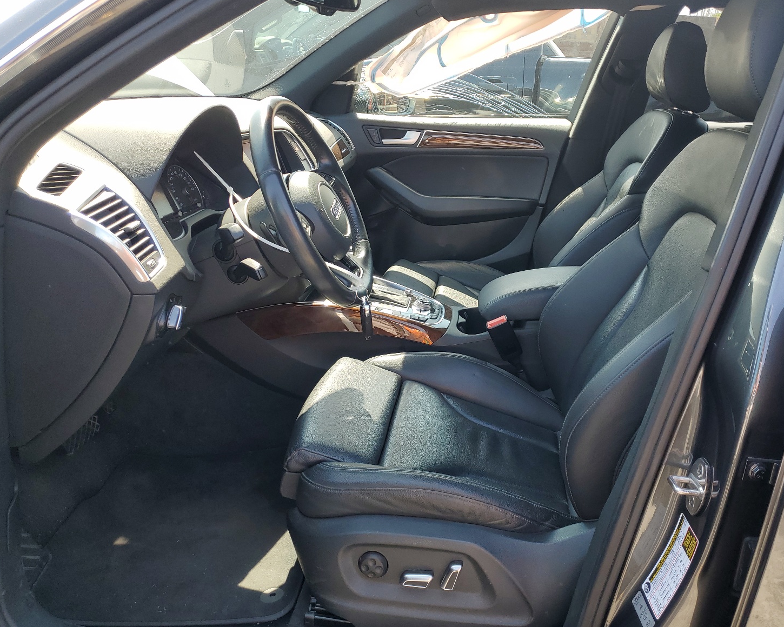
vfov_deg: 51.5
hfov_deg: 62.1
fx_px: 650
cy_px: 304
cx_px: 427
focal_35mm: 28
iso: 50
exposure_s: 1/357
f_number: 1.5
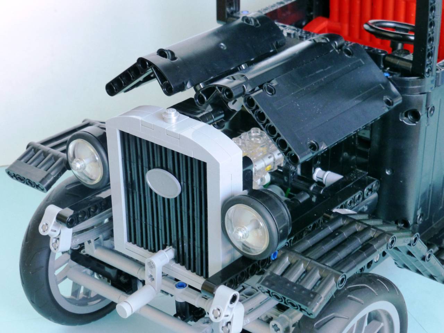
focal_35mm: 75
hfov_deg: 26.0
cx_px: 222
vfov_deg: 19.6
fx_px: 962
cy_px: 166
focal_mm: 13.3
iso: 400
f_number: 5
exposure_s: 1/8
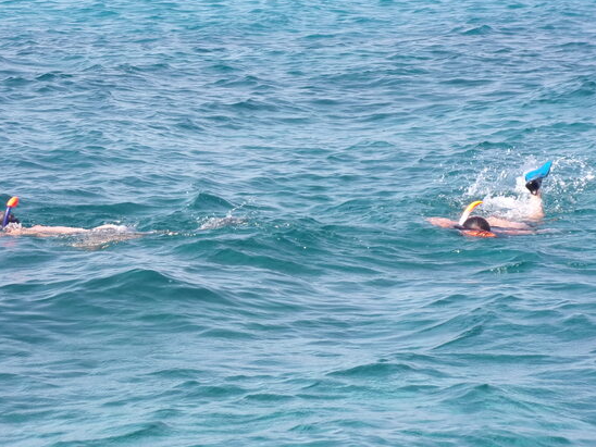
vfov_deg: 7.7
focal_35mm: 194
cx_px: 206
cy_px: 260
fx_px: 3340
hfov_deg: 10.2
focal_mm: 23.8
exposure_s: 1/250
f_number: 5.5
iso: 80
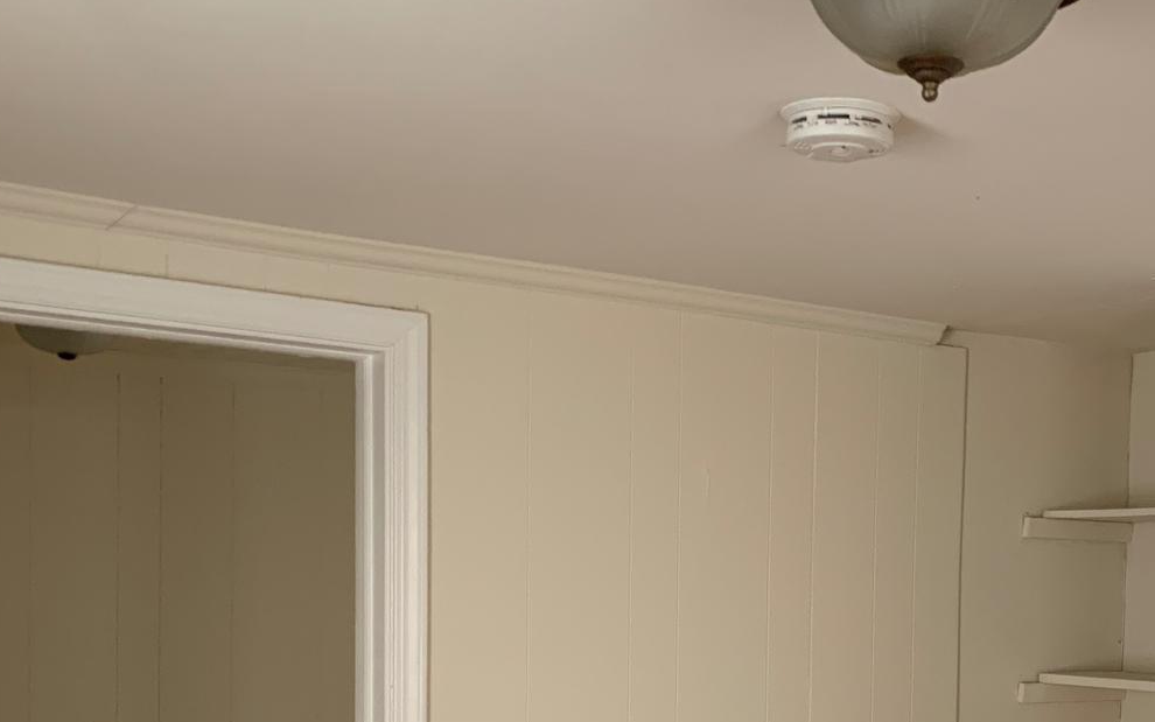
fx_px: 1794
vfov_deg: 21.8
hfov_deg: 34.9
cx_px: 860
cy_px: 758
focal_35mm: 57
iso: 200
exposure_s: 1/60
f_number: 1.8
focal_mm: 4.25
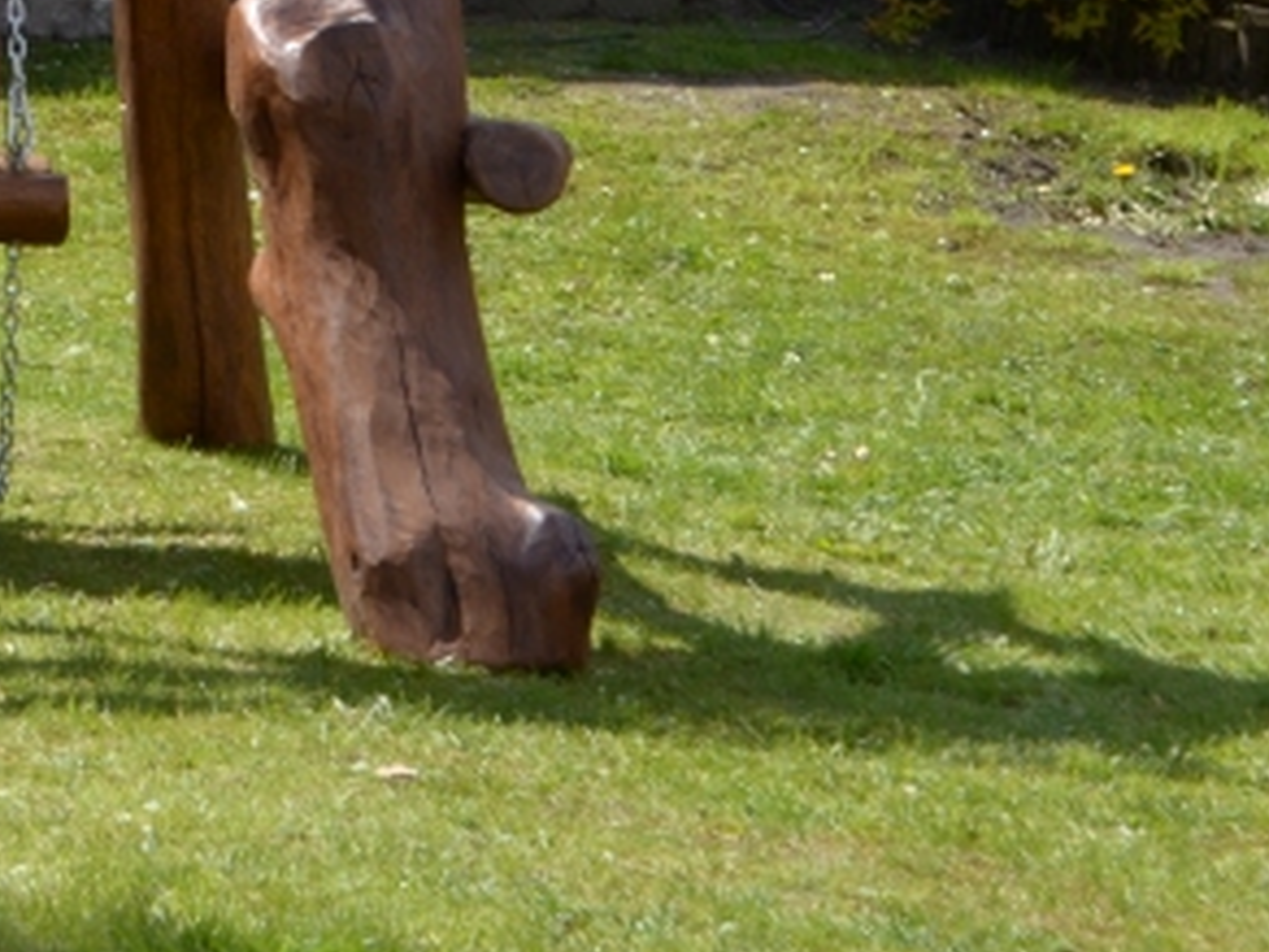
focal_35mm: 162
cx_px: -791
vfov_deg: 9.0
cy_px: -437
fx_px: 5939
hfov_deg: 11.5
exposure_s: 1/200
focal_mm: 32
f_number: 9
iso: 200
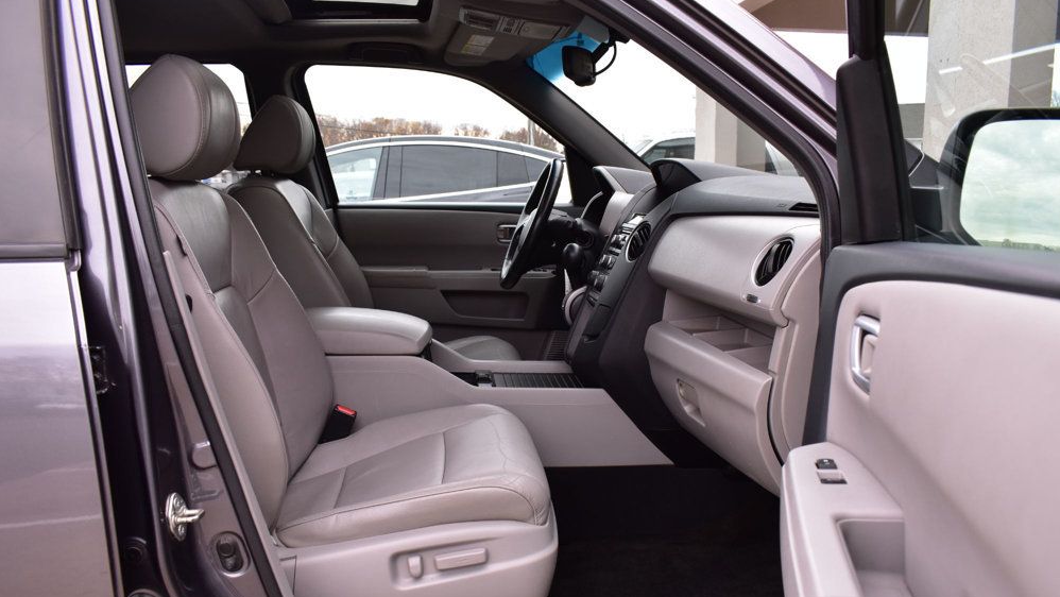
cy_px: 354
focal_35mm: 29
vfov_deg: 40.1
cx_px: 543
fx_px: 815
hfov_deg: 66.0
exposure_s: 1/40
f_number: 7.1
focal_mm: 18
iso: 400
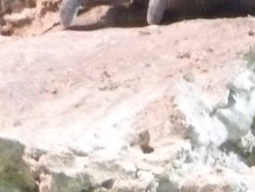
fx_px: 4431
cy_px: -76
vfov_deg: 2.5
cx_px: 624
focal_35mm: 601
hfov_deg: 3.3
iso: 800
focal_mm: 17.5
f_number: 4.7
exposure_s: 1/20
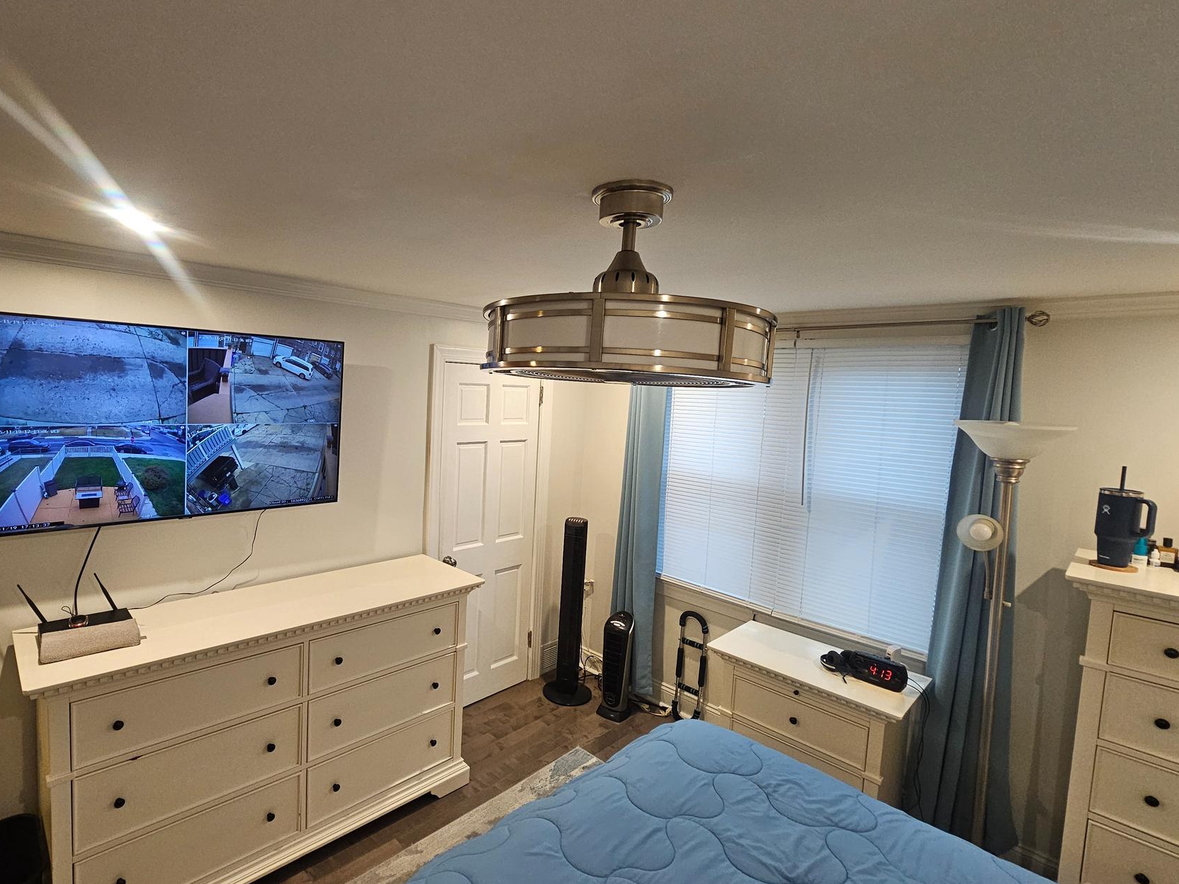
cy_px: 432
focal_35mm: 16
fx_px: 545
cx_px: 493
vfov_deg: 78.1
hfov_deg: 93.7
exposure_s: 1/40
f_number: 2.2
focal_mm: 2.2
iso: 320
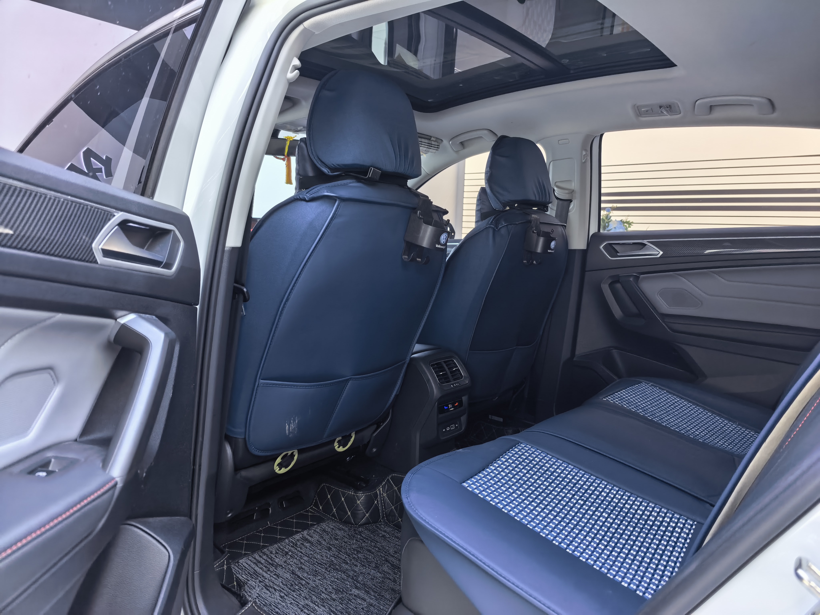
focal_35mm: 24
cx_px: 410
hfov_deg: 71.6
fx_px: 569
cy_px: 308
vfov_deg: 56.8
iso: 160
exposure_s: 1/343
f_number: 1.4
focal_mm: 5.75
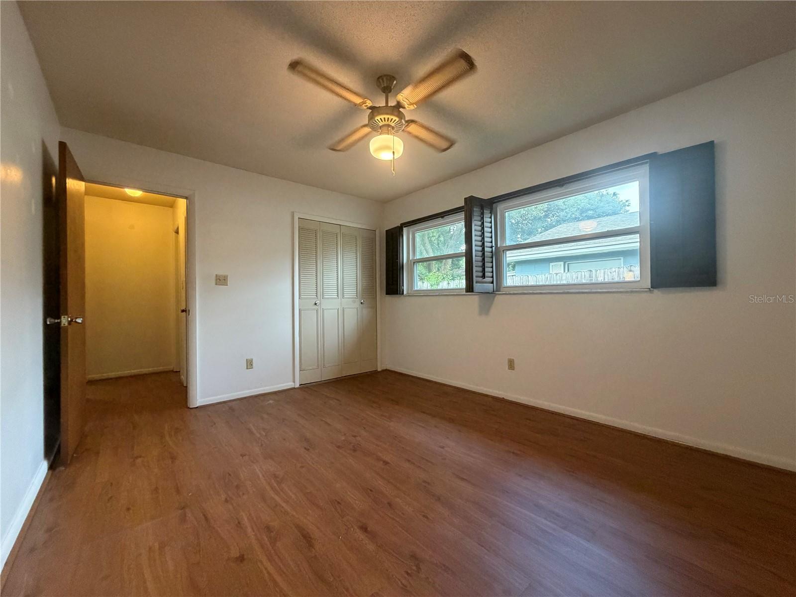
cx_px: 398
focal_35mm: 14
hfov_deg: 102.1
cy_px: 298
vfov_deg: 85.7
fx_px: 322
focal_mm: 2.22
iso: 500
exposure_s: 1/60
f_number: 2.2
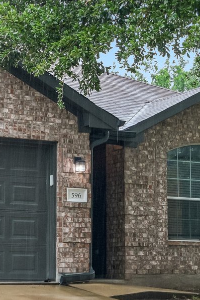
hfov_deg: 13.4
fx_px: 849
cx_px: 33
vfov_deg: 20.0
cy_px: 166
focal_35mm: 102
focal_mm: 20
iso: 400
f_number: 8
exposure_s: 1/25
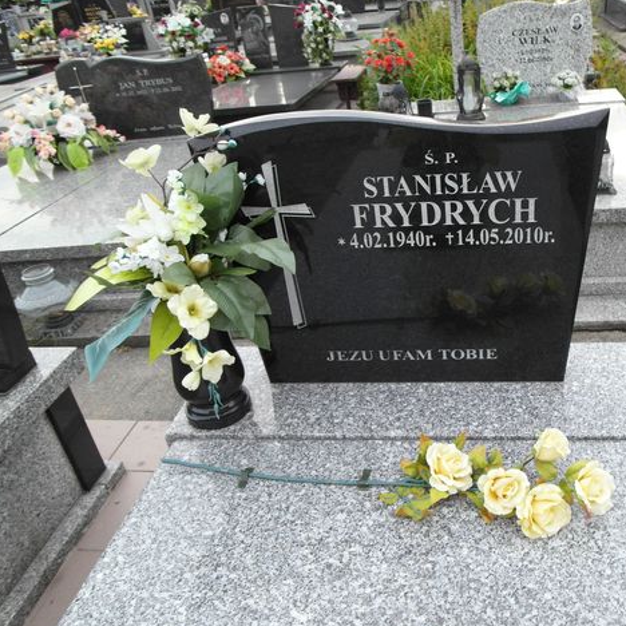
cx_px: 421
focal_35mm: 29
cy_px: 317
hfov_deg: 54.4
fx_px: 593
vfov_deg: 55.6
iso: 80
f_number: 3.4
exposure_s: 1/90
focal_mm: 5.2
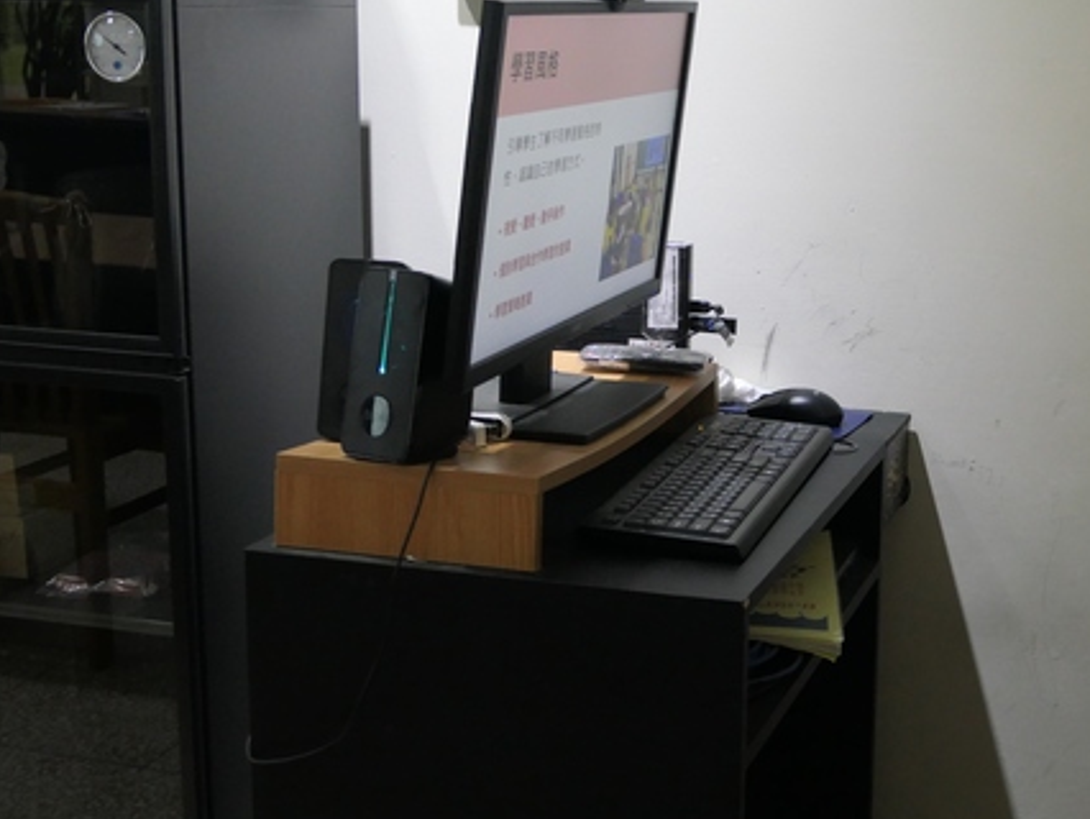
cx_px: 867
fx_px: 1890
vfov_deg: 24.4
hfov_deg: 31.4
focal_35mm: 60
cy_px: 338
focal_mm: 13.7
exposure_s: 1/80
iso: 1000
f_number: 2.8
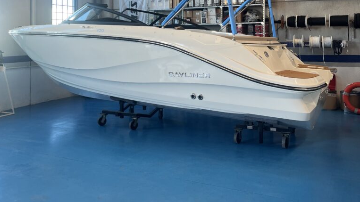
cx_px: 180
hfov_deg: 52.8
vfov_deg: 30.3
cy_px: 36
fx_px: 363
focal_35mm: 38
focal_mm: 5.1
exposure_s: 1/121
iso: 80
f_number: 1.6
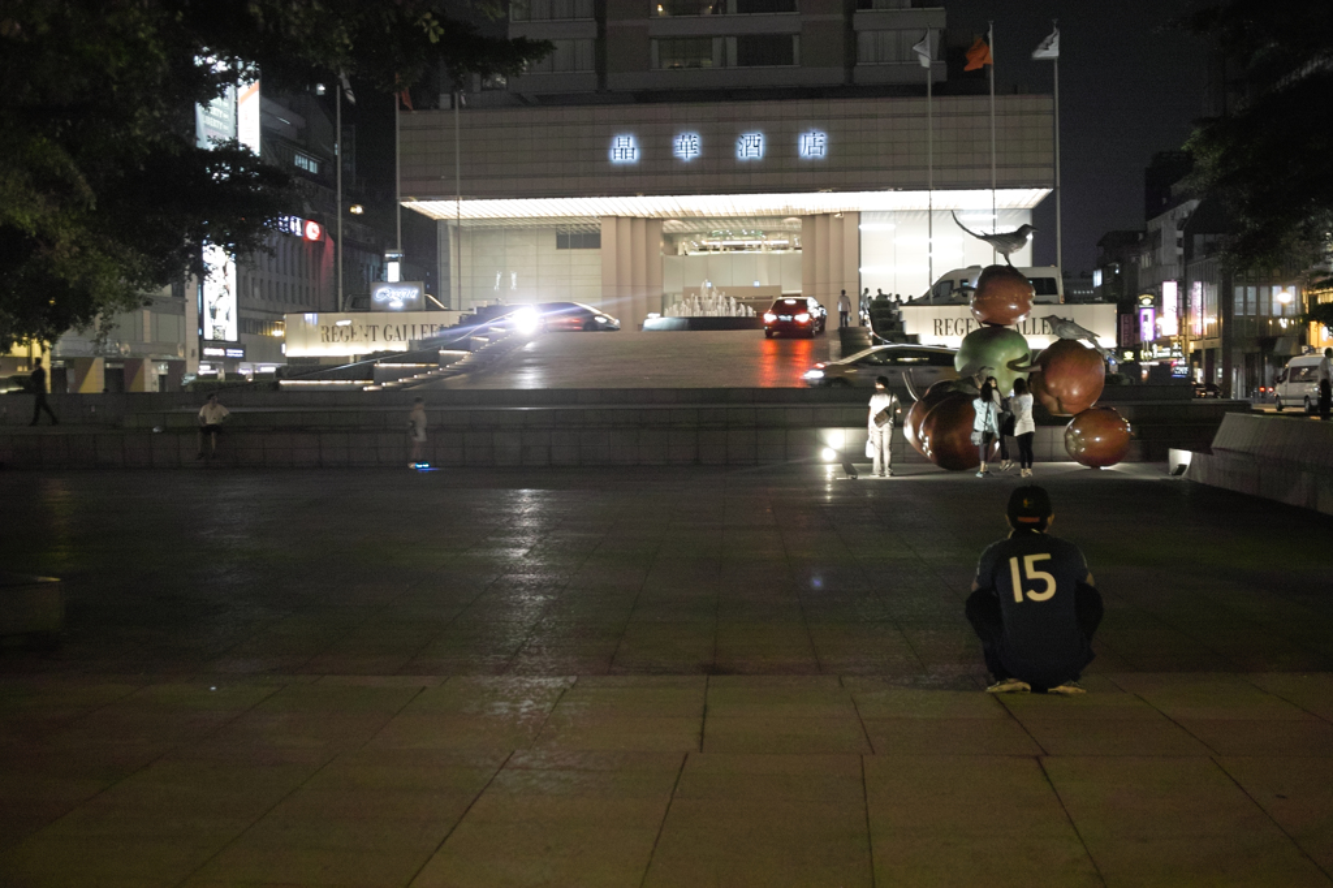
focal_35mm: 41
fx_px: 1518
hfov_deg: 47.4
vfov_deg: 32.6
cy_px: 444
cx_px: 666
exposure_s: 1/13
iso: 800
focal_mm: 24.2
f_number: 2.8
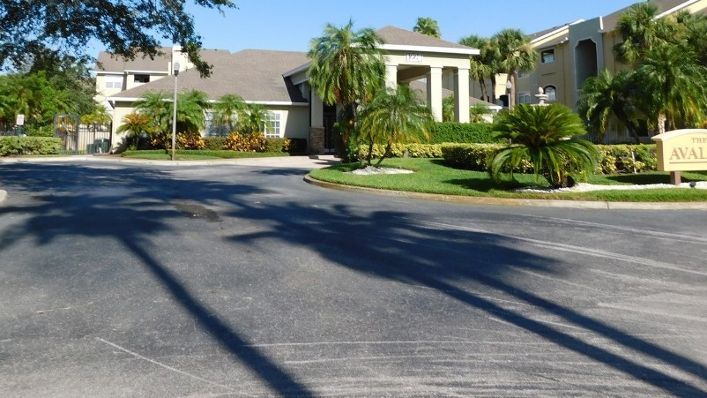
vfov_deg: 35.3
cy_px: 72
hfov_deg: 61.0
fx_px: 600
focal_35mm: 32
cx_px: 338
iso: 125
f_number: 6
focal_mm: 4
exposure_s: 1/400
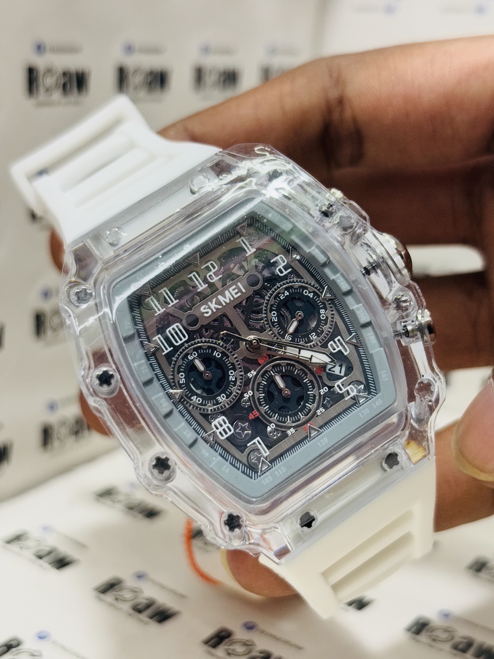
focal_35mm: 52
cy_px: 330
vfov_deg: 36.8
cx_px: 247
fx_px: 989
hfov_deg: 28.0
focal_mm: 5.96
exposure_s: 1/50
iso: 40
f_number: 1.6
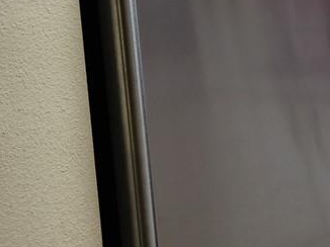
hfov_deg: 14.9
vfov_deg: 13.1
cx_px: 621
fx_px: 1076
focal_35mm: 113
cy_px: 129
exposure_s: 1/120
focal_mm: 5.4
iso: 50
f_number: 1.8
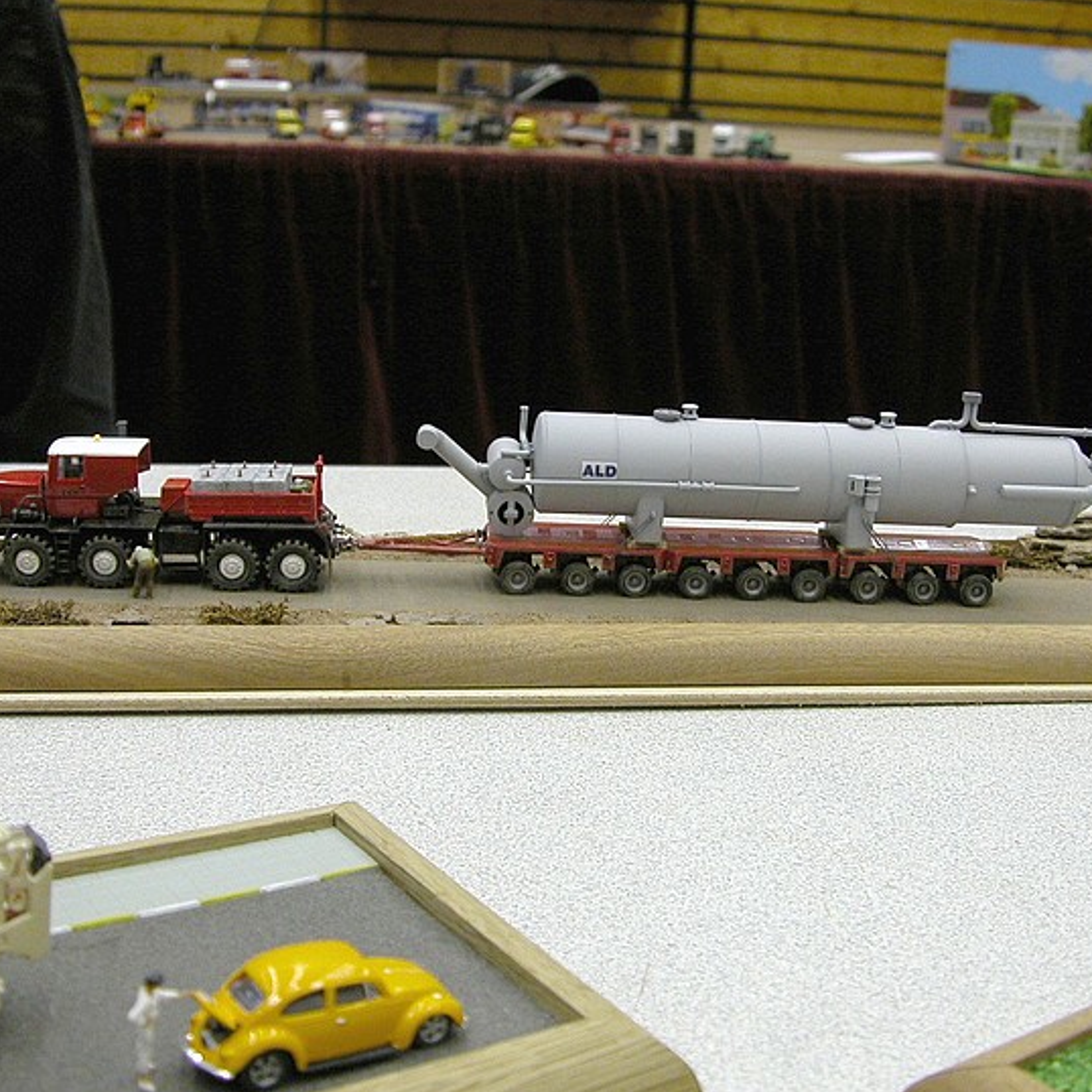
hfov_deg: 36.8
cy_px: 536
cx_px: 536
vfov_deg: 36.8
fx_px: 1642
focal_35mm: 46
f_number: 2.8
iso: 200
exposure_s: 1/53.7
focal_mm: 8.9
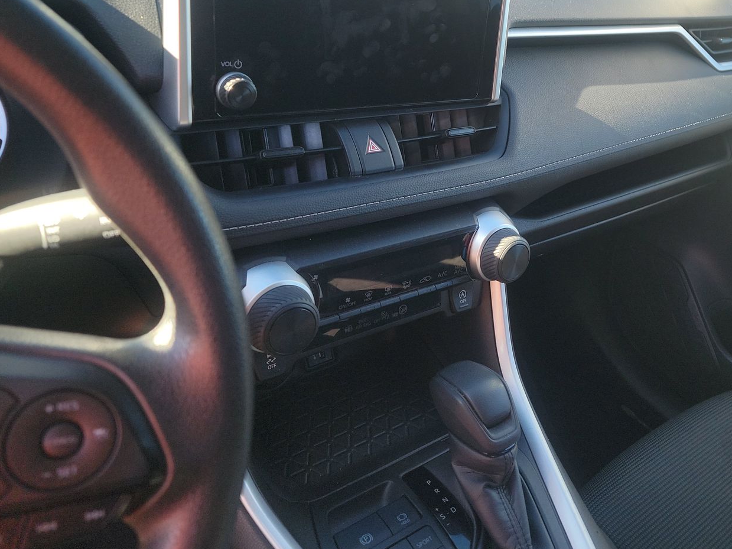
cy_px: 197
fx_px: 655
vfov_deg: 45.0
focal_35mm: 31
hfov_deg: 57.4
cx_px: 470
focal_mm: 6.7
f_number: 1.8
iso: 53
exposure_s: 1/59
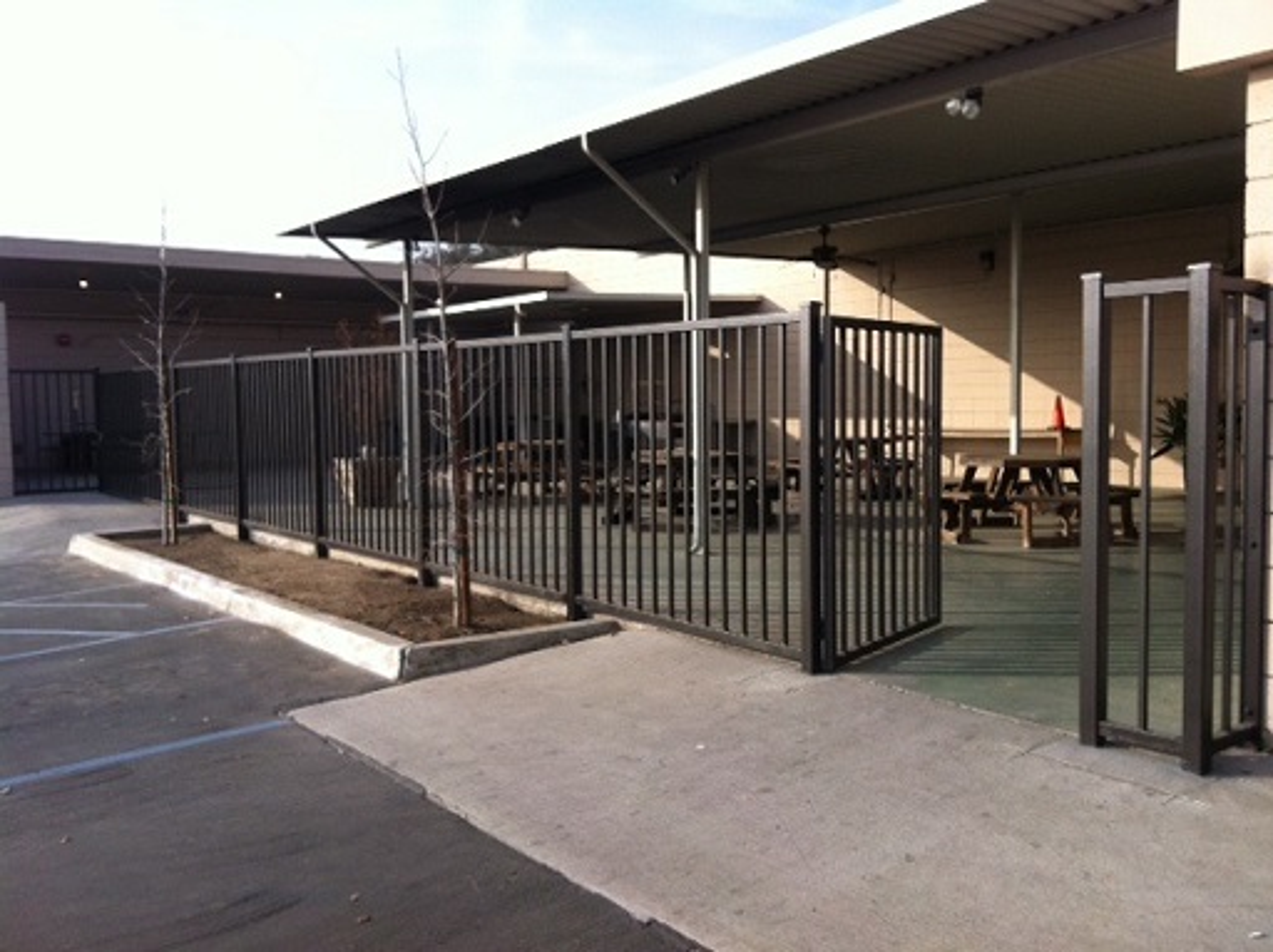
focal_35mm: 35
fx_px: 1286
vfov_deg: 40.6
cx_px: 636
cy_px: 476
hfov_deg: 52.7
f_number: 2.8
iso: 80
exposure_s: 1/794
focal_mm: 3.85
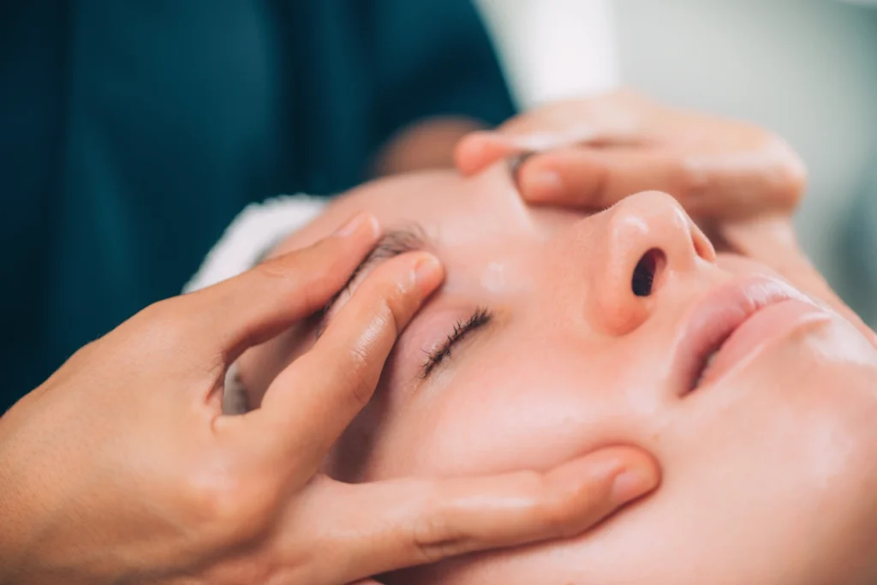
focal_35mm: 105
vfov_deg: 13.0
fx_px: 2558
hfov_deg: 19.5
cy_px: 292
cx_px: 438
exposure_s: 1/160
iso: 100
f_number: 3
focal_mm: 105
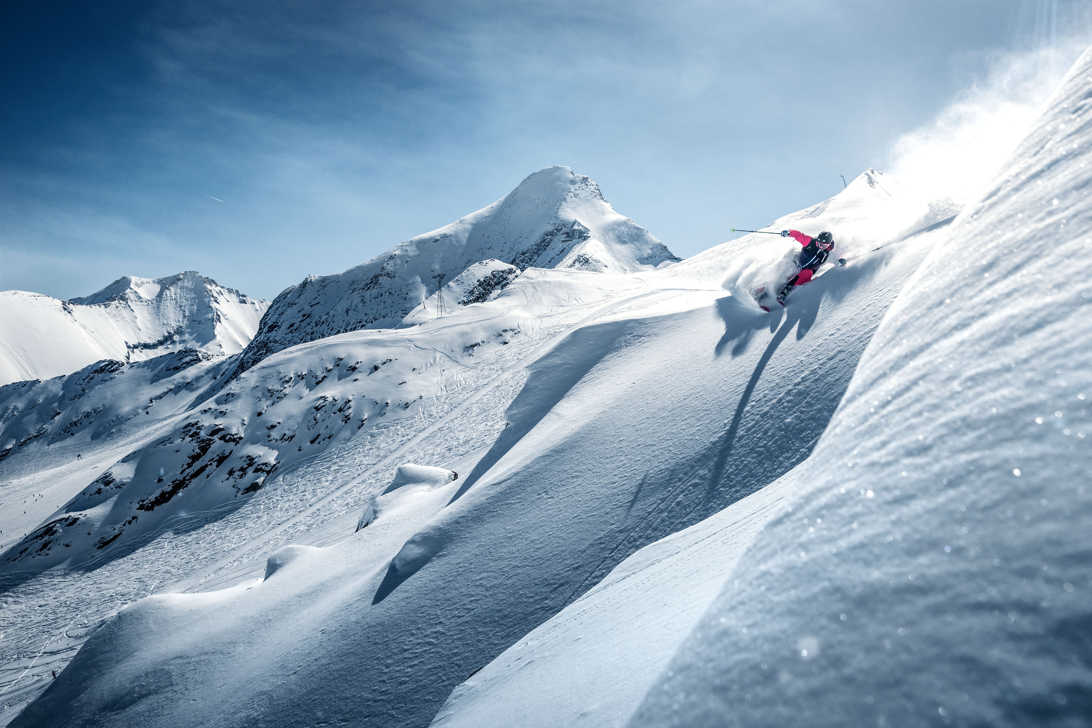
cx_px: 546
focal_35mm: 24
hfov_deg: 73.7
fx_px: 728
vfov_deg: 53.1
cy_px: 364
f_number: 8
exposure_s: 1/3200
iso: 400
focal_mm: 24
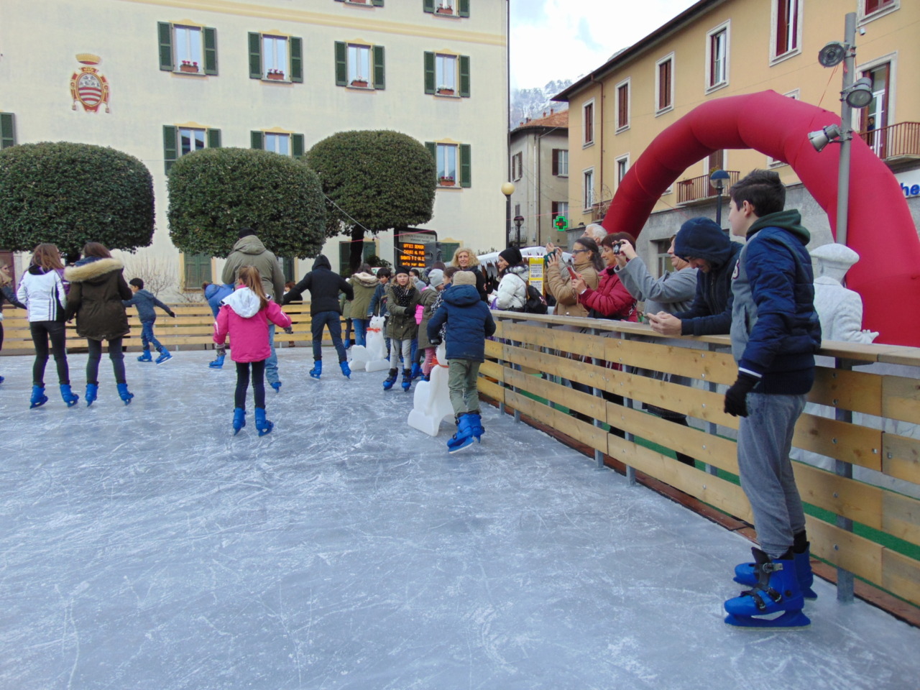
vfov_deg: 54.9
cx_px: 460
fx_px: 664
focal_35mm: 25
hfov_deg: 69.4
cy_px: 345
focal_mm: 4.5
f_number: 3
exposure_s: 1/160
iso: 80
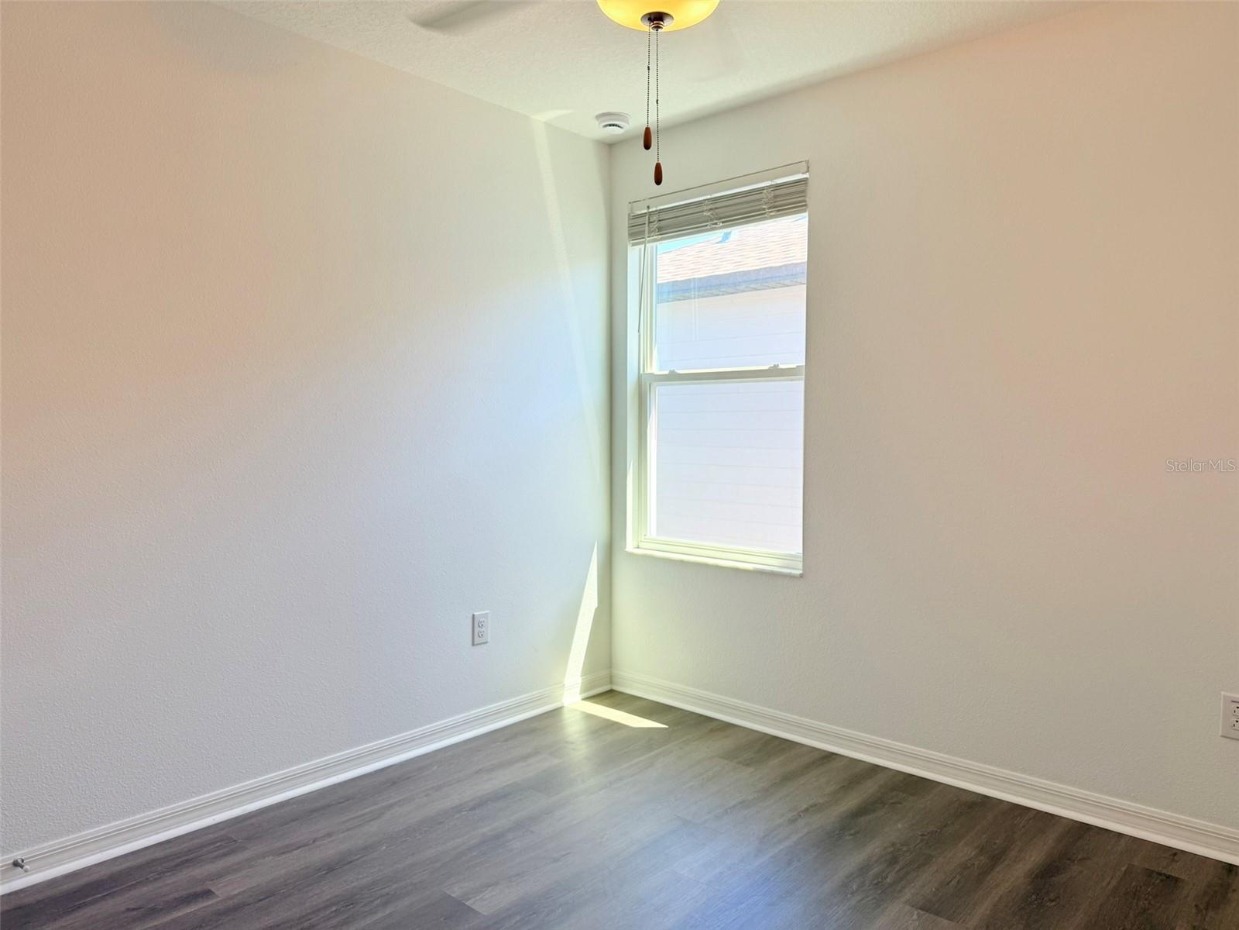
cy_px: 465
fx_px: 859
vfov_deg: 56.8
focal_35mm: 24
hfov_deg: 71.6
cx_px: 620
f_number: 1.78
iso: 64
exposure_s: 1/169
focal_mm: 6.76
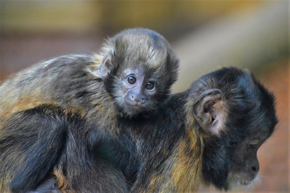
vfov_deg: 6.1
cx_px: 145
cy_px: 96
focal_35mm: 225
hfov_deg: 9.2
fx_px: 1811
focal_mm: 150
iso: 3200
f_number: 4.5
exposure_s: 1/1250
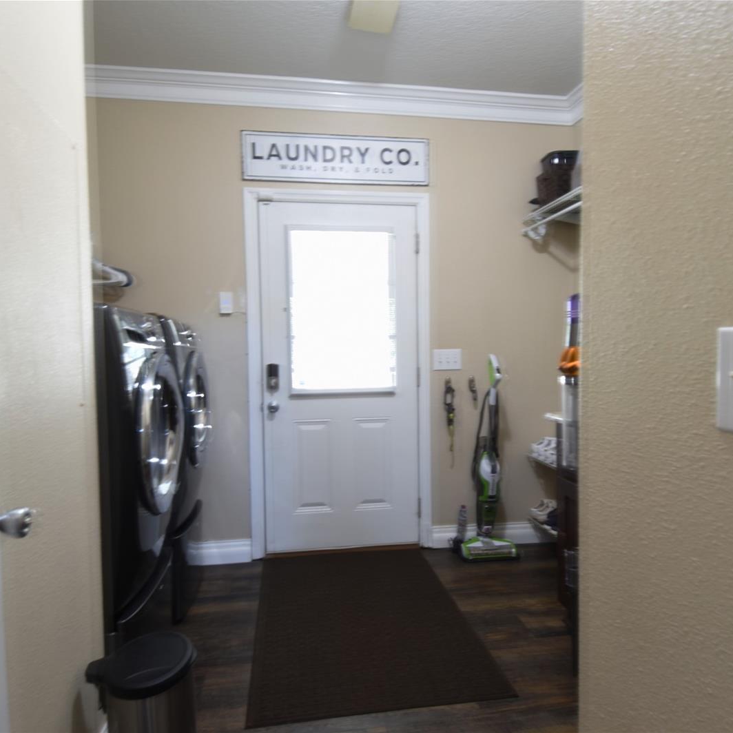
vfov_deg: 67.3
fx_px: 551
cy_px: 366
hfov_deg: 67.2
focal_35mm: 23
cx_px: 385
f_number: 6.3
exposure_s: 1.3
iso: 100
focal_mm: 12
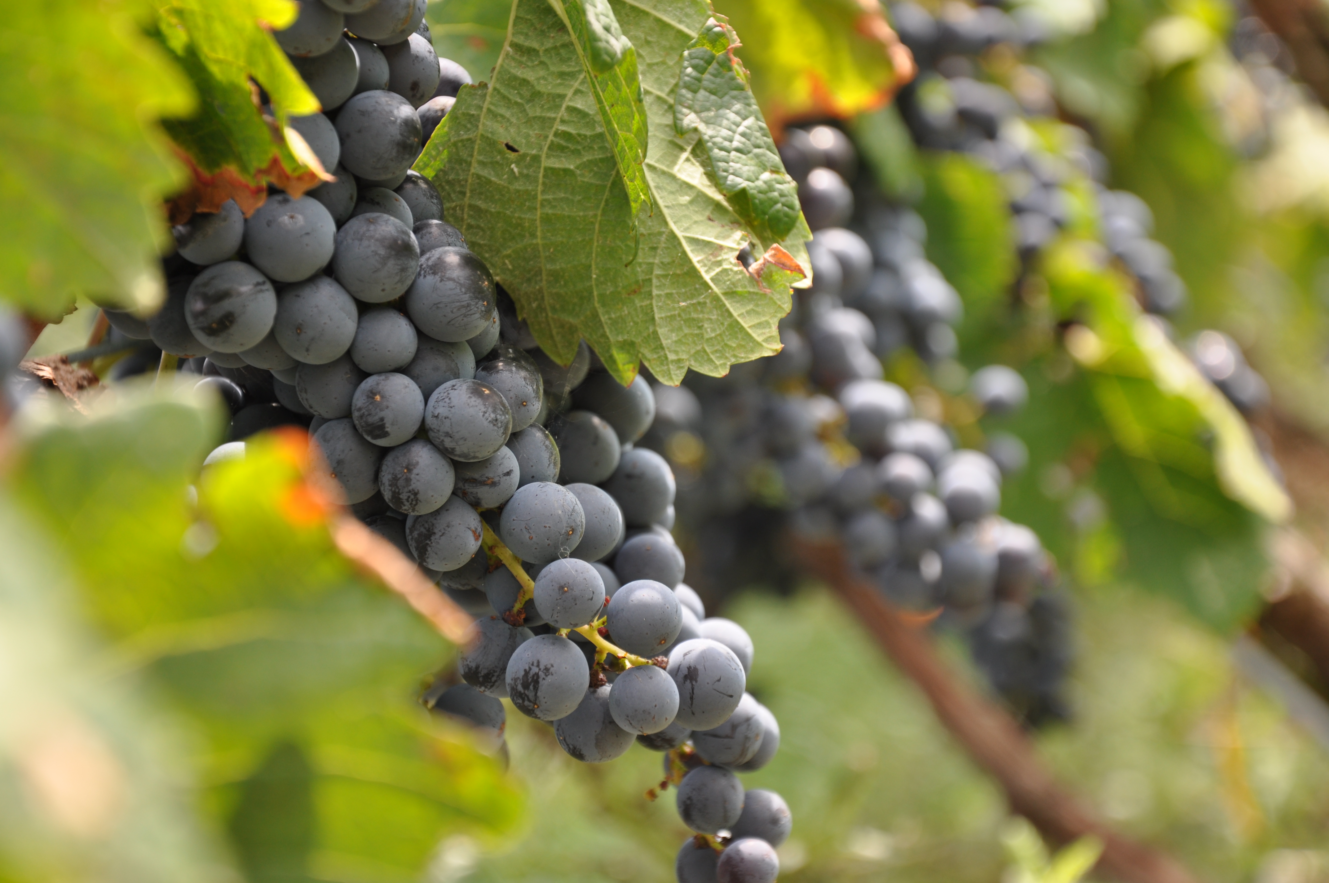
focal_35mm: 135
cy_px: 442
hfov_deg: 15.2
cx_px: 664
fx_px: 4978
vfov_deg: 10.1
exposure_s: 1/160
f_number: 6.3
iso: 200
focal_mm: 90
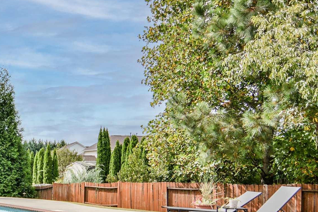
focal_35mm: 44
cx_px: 37
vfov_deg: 29.7
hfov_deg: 41.1
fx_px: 392
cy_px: 165
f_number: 2.8
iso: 160
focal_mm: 11
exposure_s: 1/2000
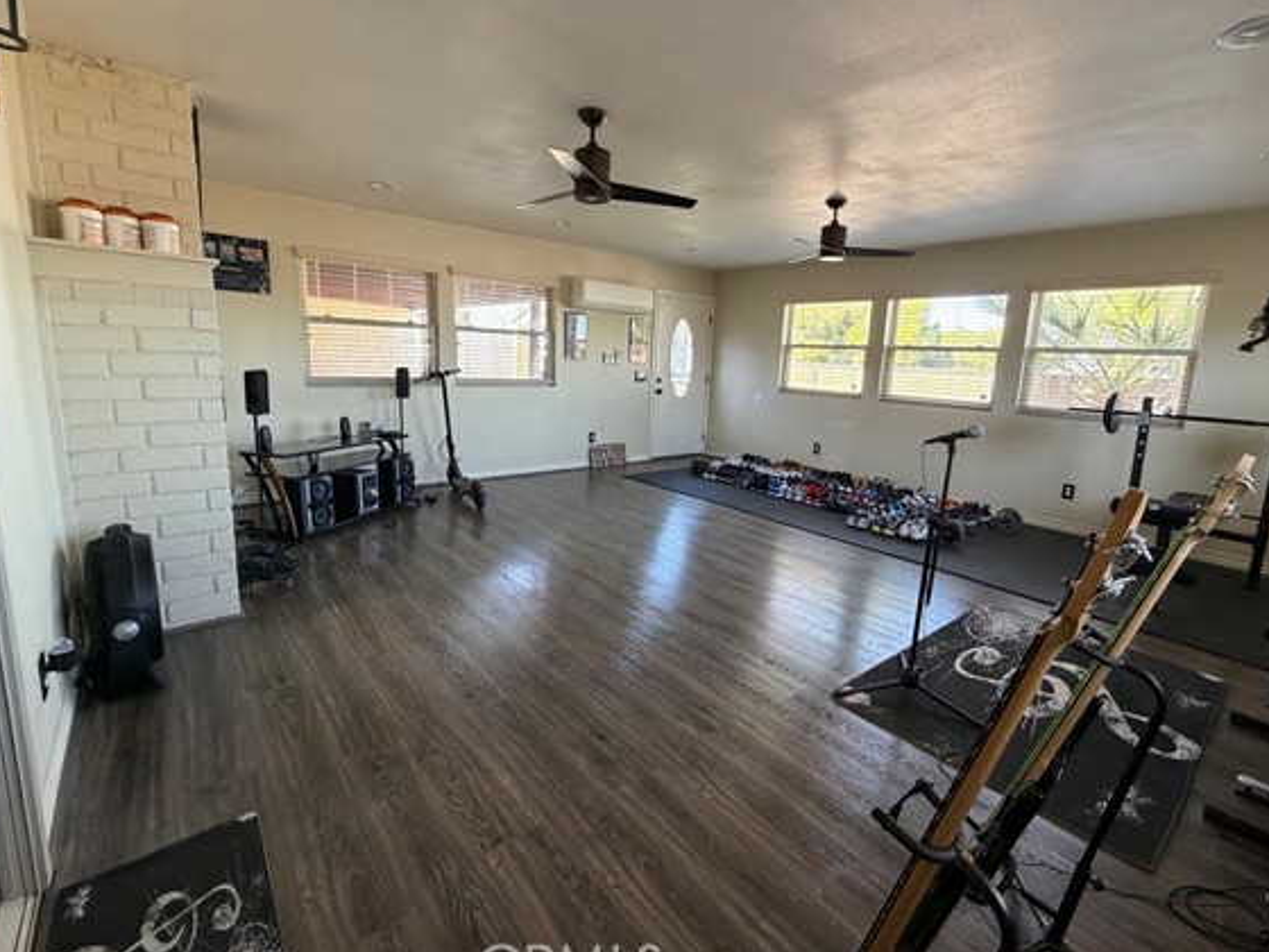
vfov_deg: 78.1
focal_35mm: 16
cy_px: 453
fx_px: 587
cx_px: 662
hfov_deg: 94.4
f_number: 2.2
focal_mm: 2.22
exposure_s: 1/75
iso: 320
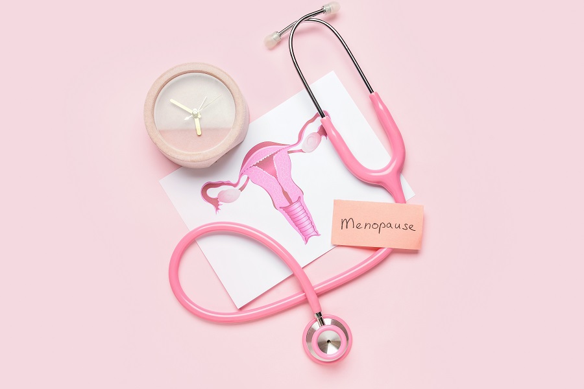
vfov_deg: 27.0
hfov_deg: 39.6
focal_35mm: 50
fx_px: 811
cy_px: 194
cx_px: 292
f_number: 8
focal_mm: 50
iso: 250
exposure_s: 1/160
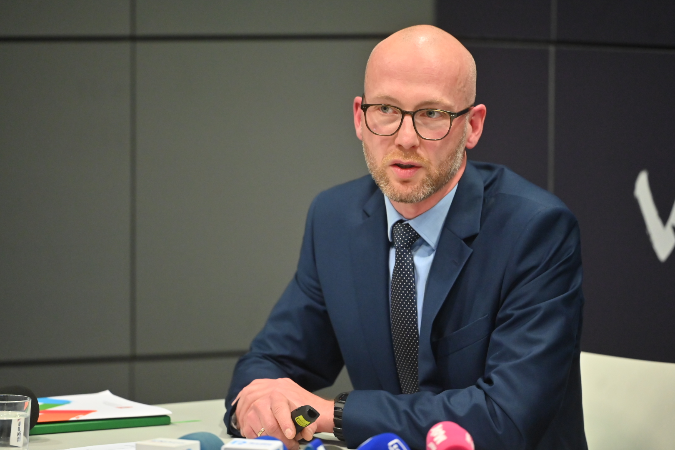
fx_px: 3375
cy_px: 225
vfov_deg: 7.6
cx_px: 338
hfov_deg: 11.4
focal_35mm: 180
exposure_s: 1/400
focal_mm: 180
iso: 3200
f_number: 2.8
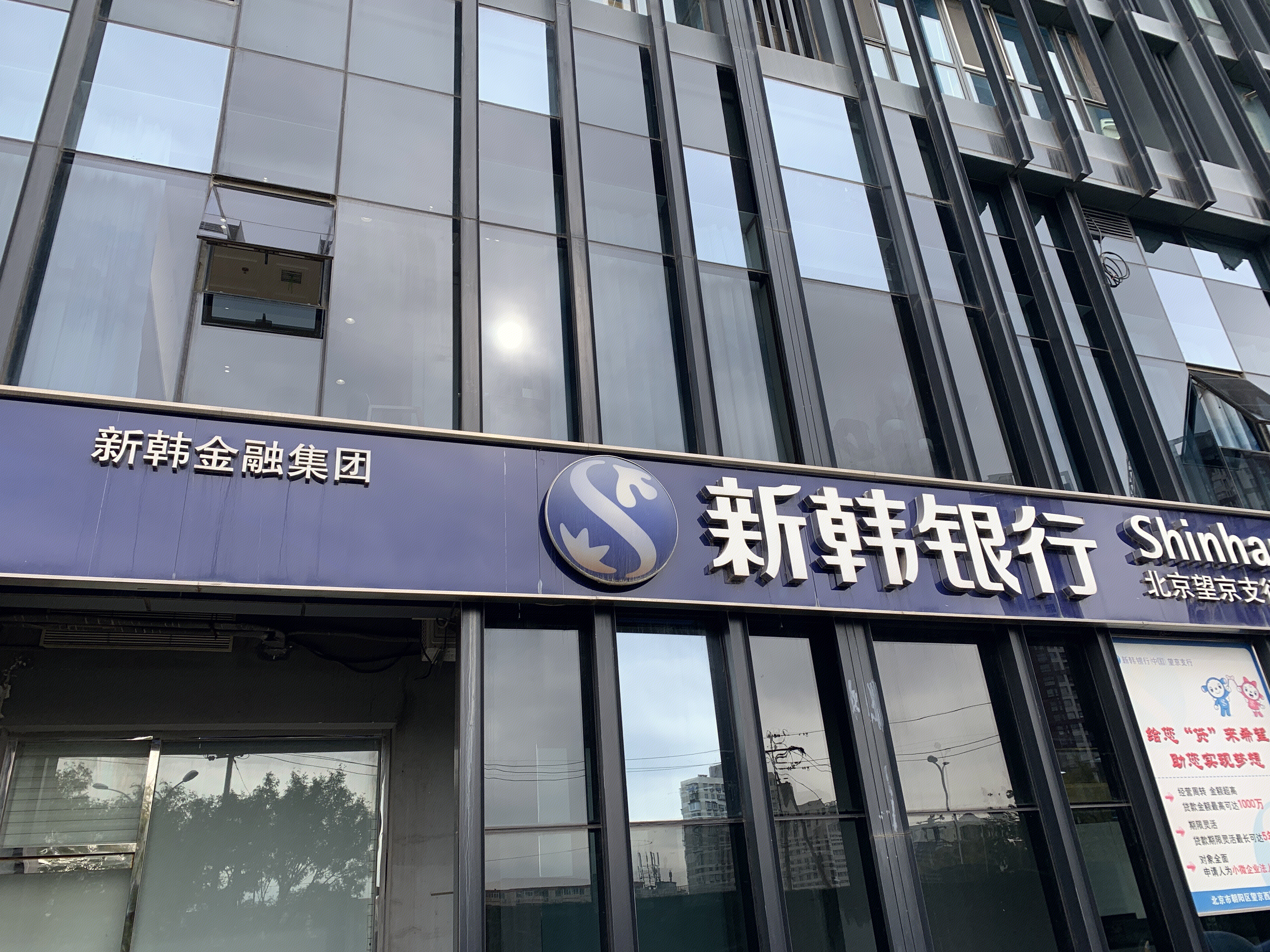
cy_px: 476
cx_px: 635
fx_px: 954
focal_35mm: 26
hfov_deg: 67.3
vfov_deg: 53.1
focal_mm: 4.25
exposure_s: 1/597
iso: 25
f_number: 1.8
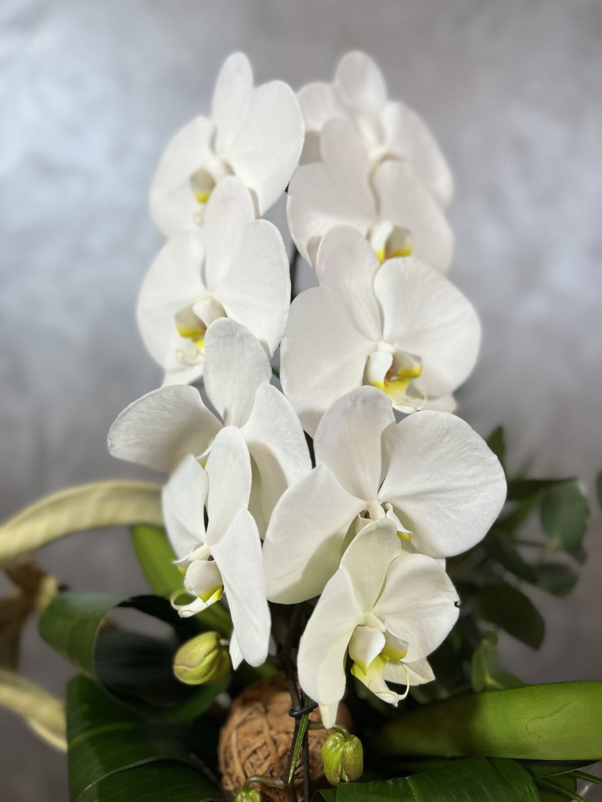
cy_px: 401
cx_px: 301
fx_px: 603
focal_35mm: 26
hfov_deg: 53.1
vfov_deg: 67.3
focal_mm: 5.7
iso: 40
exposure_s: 1/246
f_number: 1.5
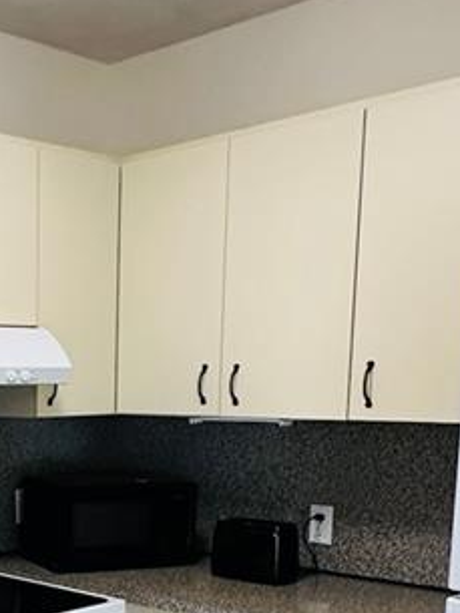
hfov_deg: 24.5
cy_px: 537
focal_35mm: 55
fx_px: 974
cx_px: -66
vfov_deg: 33.3
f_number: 2.2
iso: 320
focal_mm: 2.22
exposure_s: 1/120
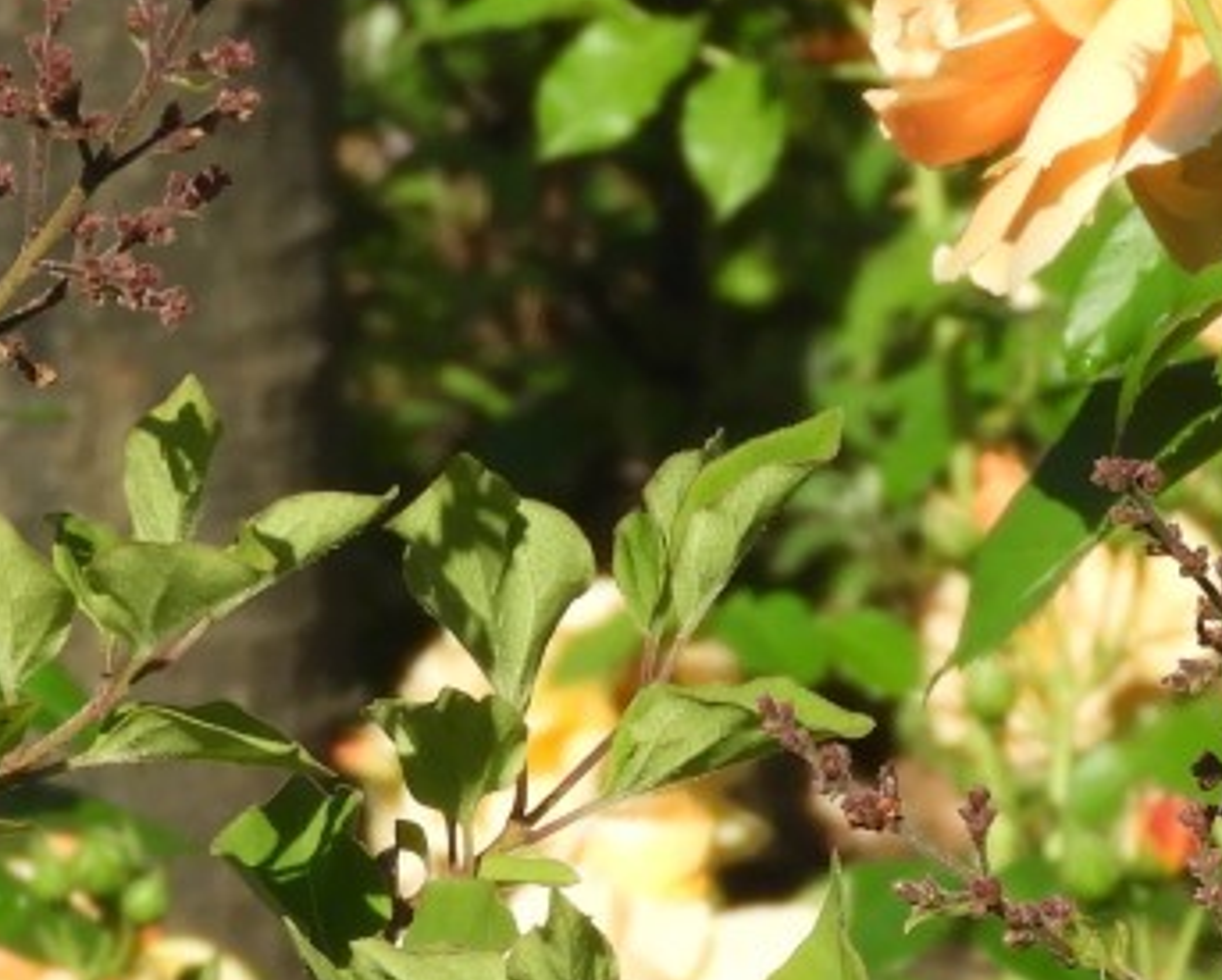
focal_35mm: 389
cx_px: 698
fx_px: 14081
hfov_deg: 5.0
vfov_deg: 4.0
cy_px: 898
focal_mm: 17
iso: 100
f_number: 4.8
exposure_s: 1/640
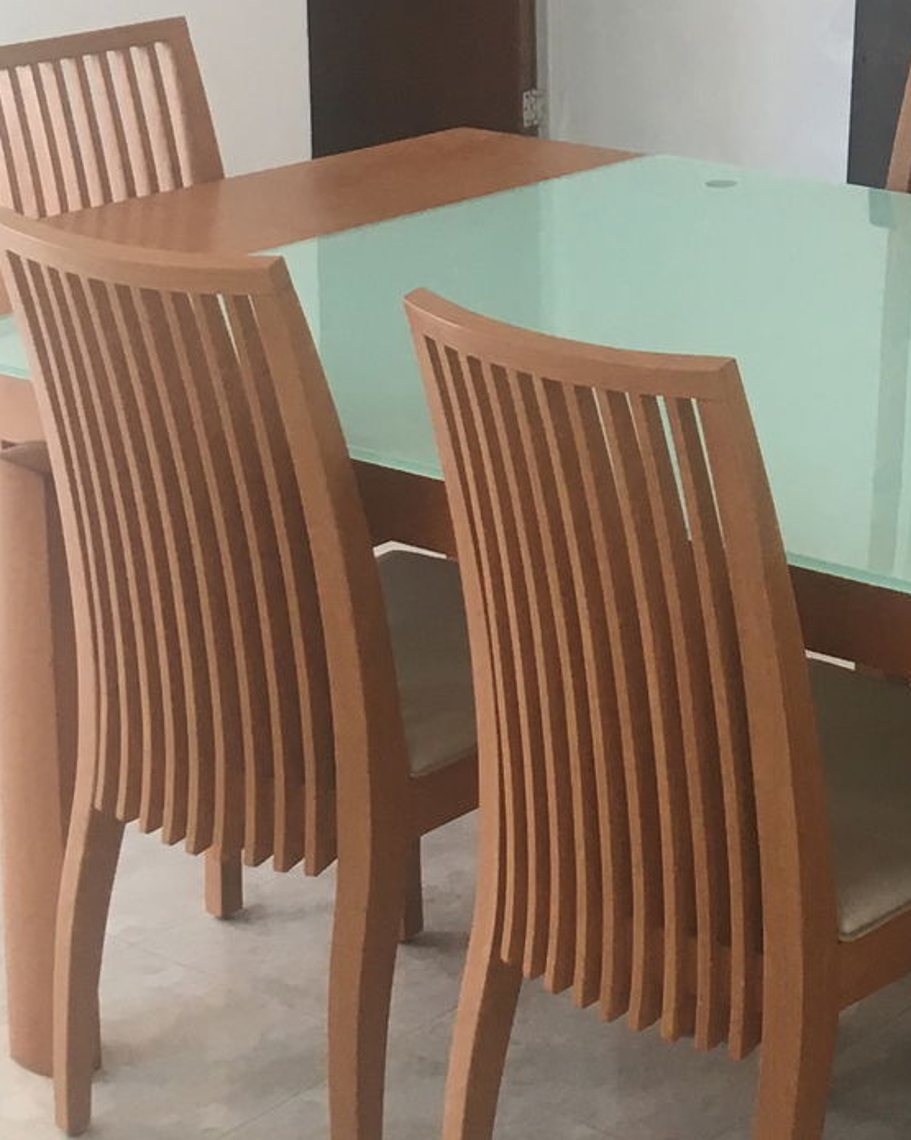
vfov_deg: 21.3
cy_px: 42
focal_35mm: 87
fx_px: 2933
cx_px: 1154
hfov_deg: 16.7
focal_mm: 4.15
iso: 32
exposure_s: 1/30
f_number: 2.2
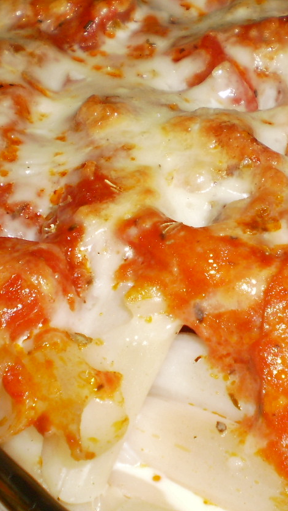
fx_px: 1018
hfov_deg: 16.1
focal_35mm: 75
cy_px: 184
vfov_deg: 28.1
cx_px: 191
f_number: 3.1
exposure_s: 1/30
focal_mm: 6.3
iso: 125
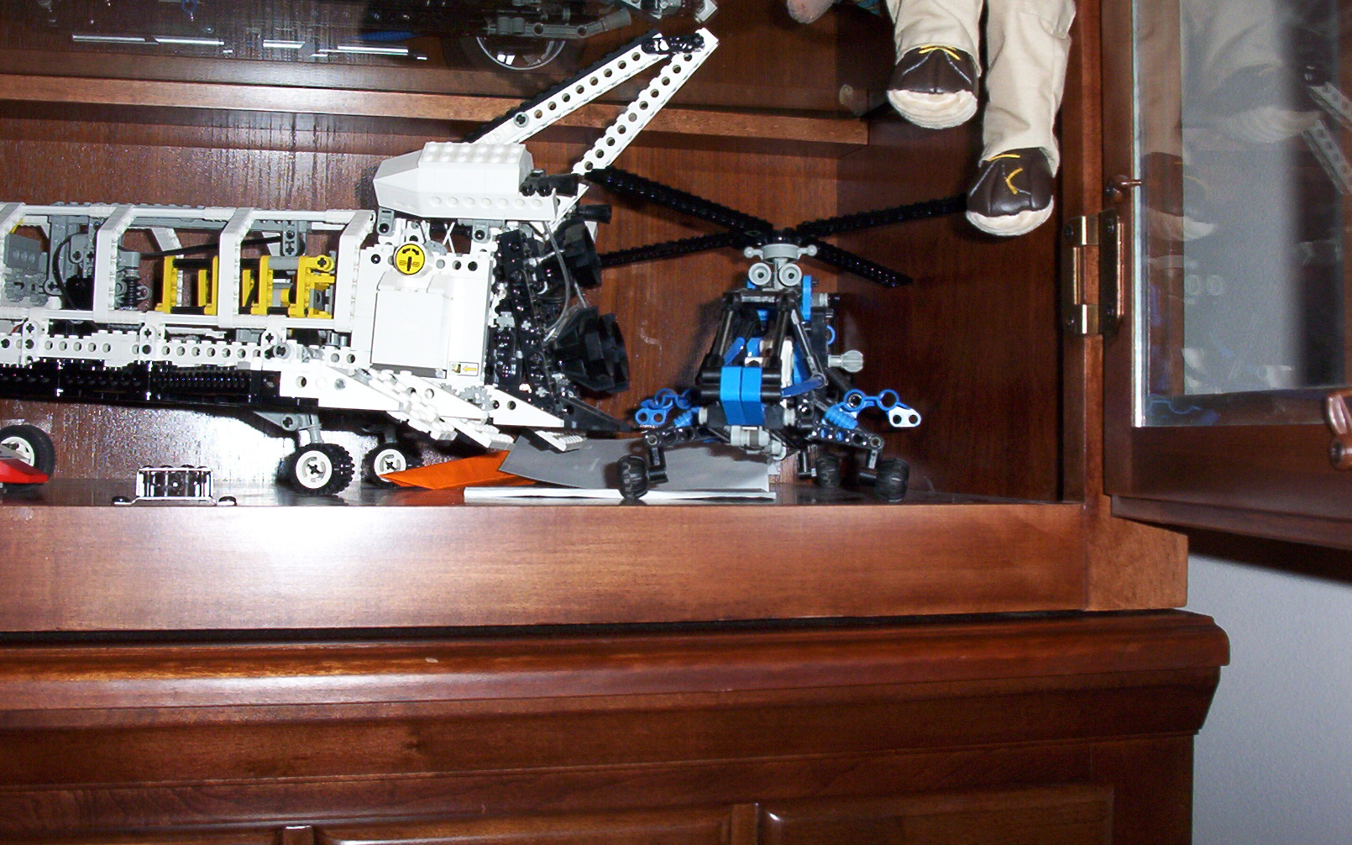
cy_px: 402
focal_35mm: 42
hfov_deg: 47.2
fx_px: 1547
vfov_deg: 30.5
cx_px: 670
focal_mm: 6
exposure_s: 1/30
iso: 140
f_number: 4.5
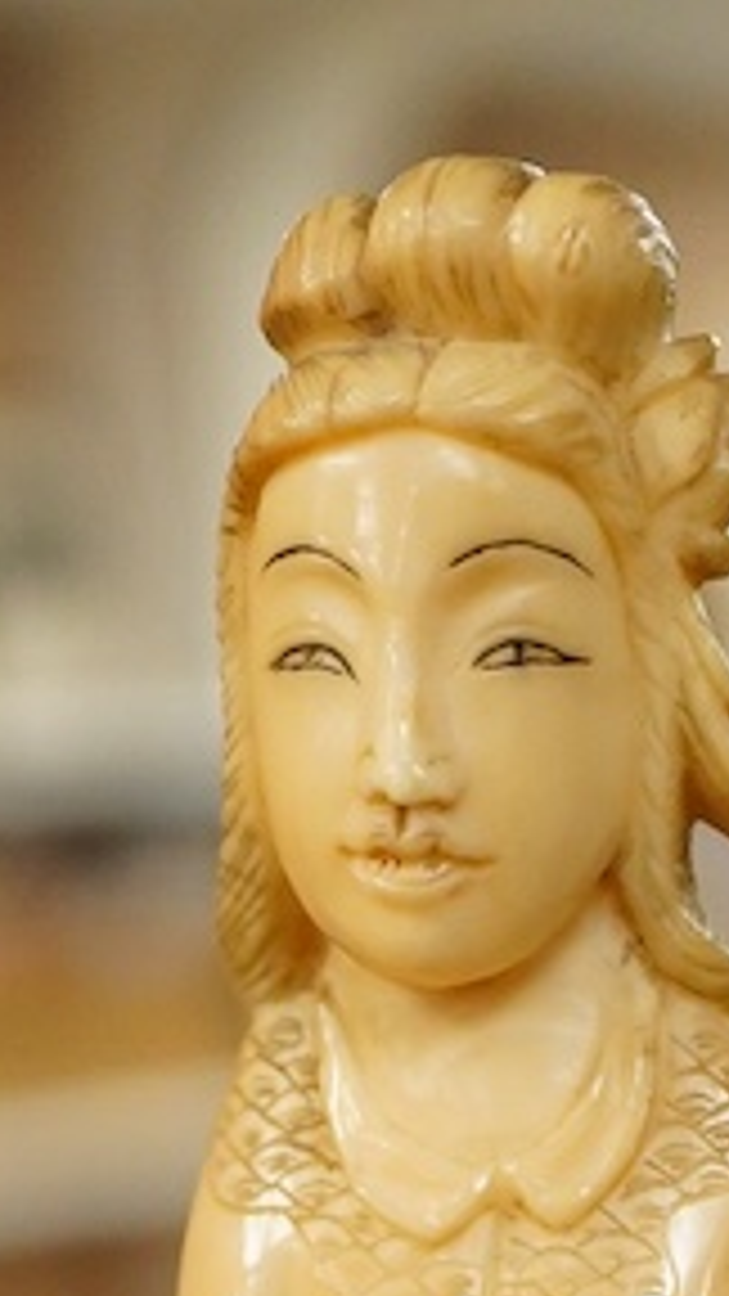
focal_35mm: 184
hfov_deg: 6.6
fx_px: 6323
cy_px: 1591
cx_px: 594
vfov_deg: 11.5
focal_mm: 30
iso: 2500
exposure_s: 1/400
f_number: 4
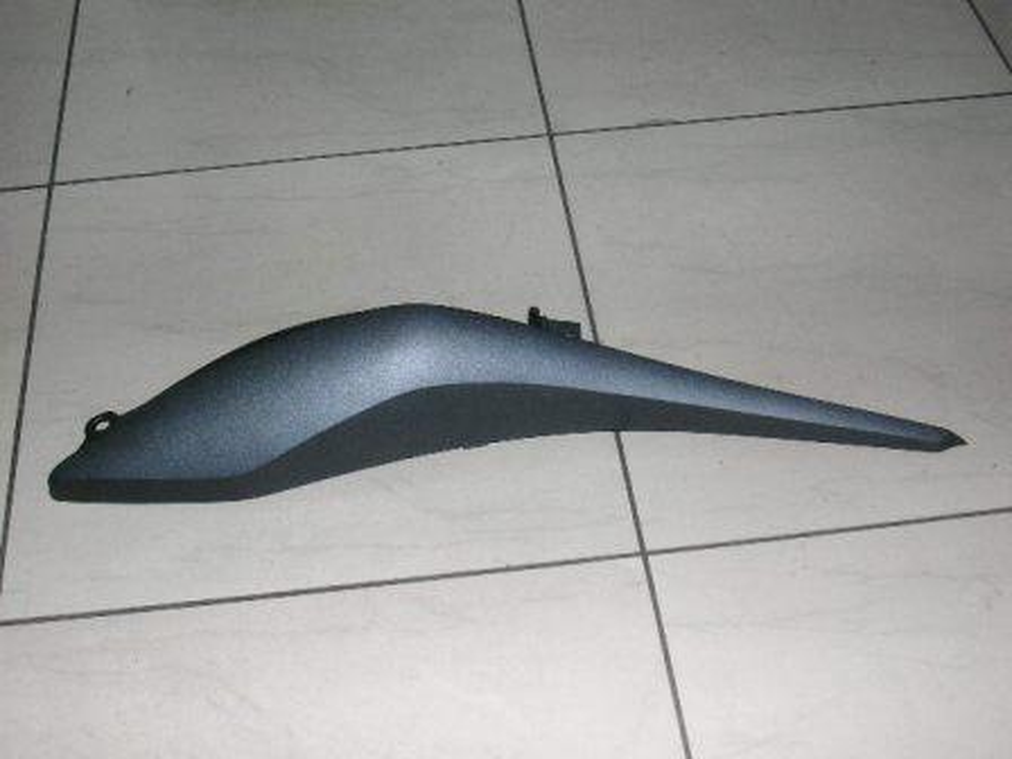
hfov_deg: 39.7
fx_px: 1403
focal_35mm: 48
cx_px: 506
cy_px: 380
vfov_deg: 30.3
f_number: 3.2
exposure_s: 1/60.1
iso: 50
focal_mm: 8
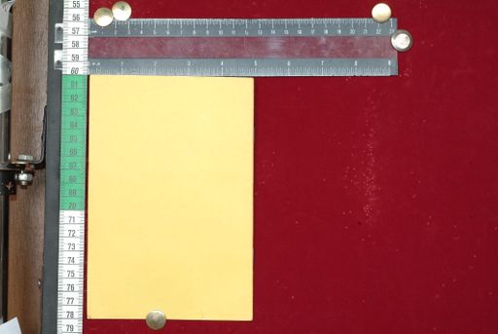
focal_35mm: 88
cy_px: 167
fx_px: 1226
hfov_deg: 23.0
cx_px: 249
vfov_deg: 15.5
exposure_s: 1/20
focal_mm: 59
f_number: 13
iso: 160
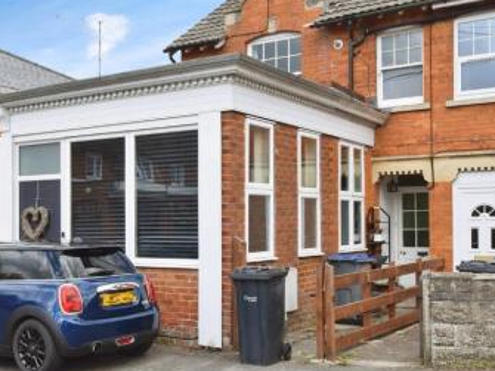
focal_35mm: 49
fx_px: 700
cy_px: 224
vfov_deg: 29.6
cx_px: 158
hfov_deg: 38.4
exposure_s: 1/250
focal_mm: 24
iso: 200
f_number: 8
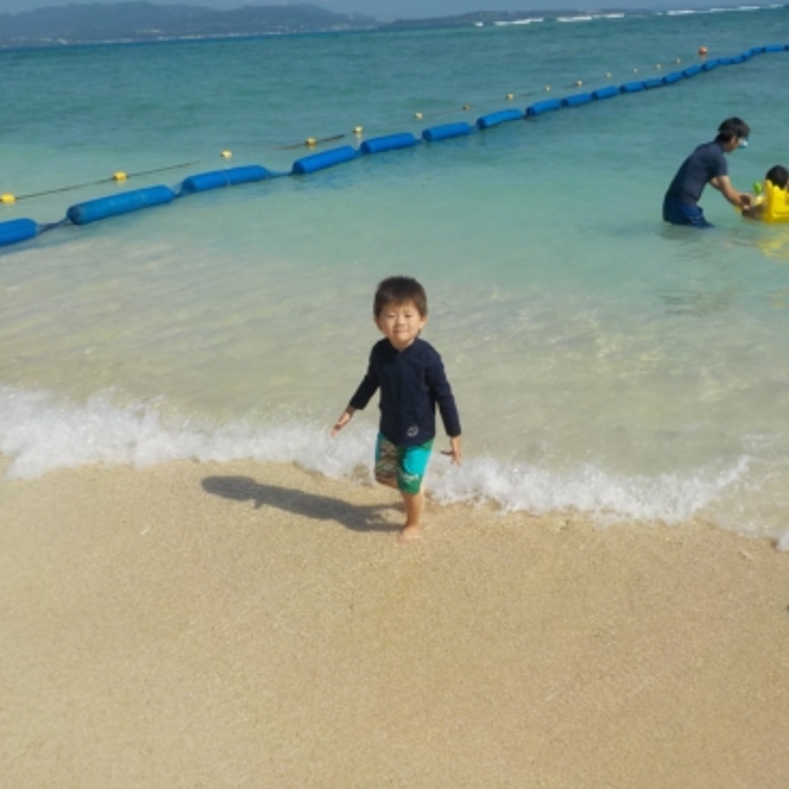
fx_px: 928
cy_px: 393
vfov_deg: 46.0
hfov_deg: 46.0
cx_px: 418
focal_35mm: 36
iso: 125
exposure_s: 1/640
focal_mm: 4.1
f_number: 6.6
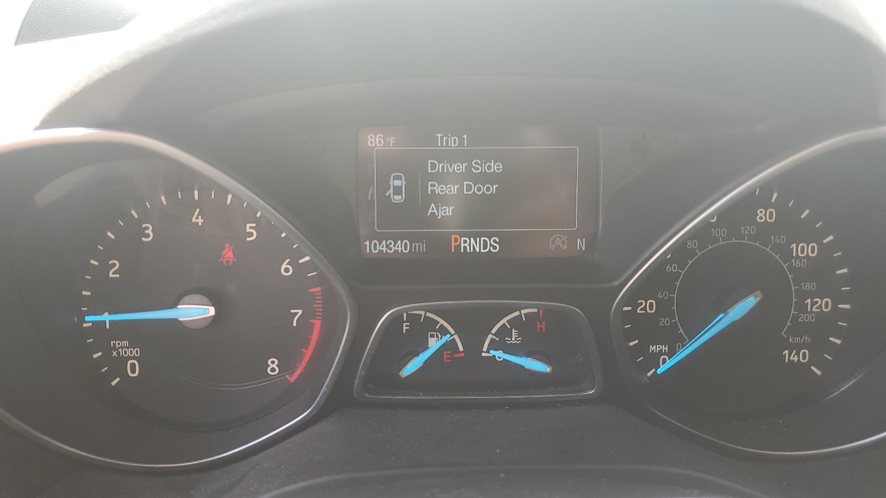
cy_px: 262
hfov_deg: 66.1
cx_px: 441
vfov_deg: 40.2
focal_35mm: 29
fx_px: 681
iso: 50
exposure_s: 1/192
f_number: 1.5
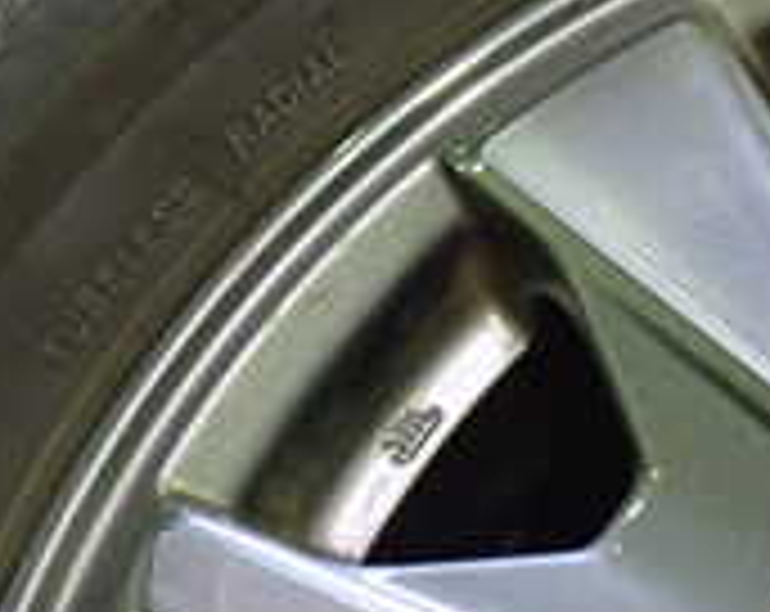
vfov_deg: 14.8
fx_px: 2342
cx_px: 1180
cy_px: 140
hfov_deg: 16.8
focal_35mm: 103
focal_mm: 5.4
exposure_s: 1/30
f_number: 2.3
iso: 640
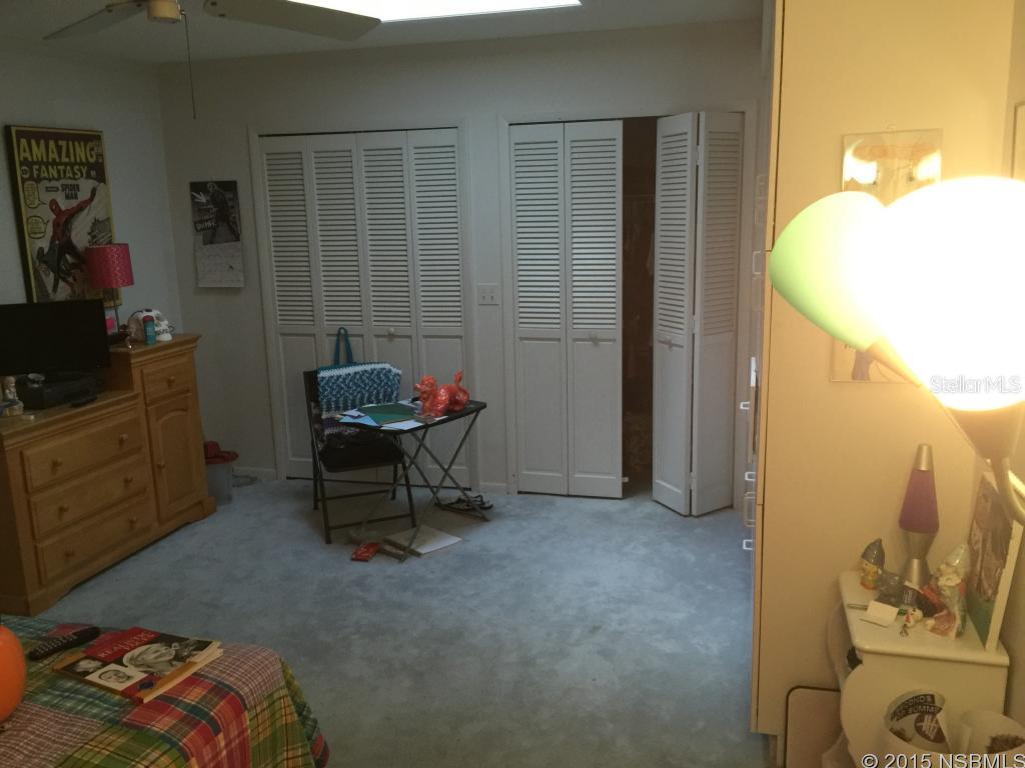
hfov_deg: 61.7
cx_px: 512
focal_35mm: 29
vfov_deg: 48.2
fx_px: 859
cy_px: 384
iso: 125
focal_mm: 4.15
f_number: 2.2
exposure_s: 1/15
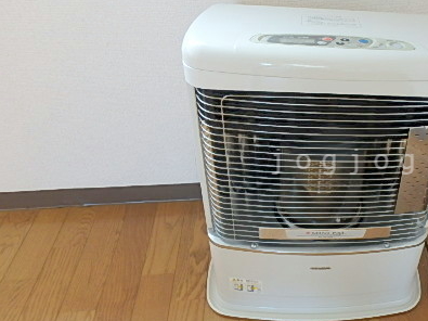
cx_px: 346
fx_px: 420
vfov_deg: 41.8
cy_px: 162
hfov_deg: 50.5
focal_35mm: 34
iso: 200
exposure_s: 1/30
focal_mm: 3.7
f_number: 3.5
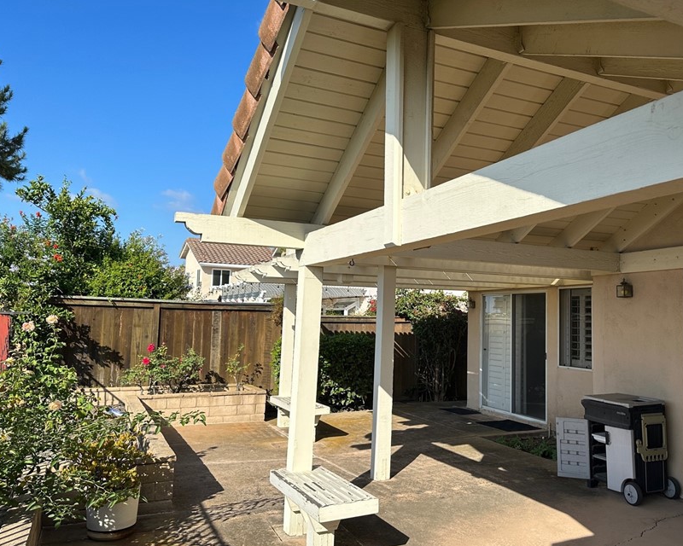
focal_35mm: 30
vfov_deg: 48.5
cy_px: 272
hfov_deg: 58.2
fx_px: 606
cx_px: 414
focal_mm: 6.86
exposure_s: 1/3861
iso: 80
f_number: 1.78
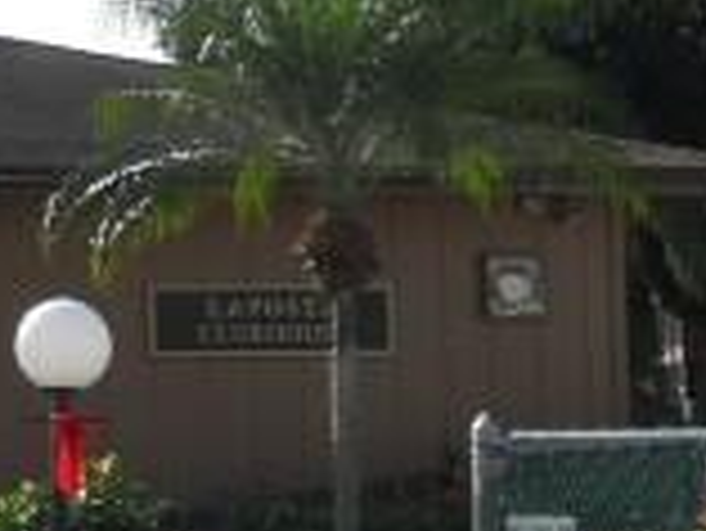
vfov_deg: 9.6
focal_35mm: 155
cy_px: 315
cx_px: -562
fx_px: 3164
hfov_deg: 11.8
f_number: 3.9
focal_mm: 6.9
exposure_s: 1/500
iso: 80
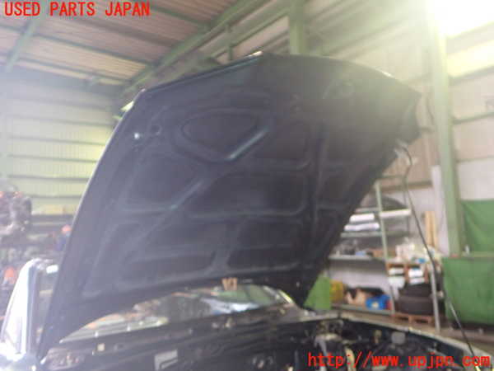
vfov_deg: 46.8
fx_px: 428
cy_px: 186
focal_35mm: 30
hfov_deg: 60.0
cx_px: 247
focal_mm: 5.4
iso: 640
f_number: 2.3
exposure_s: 1/30
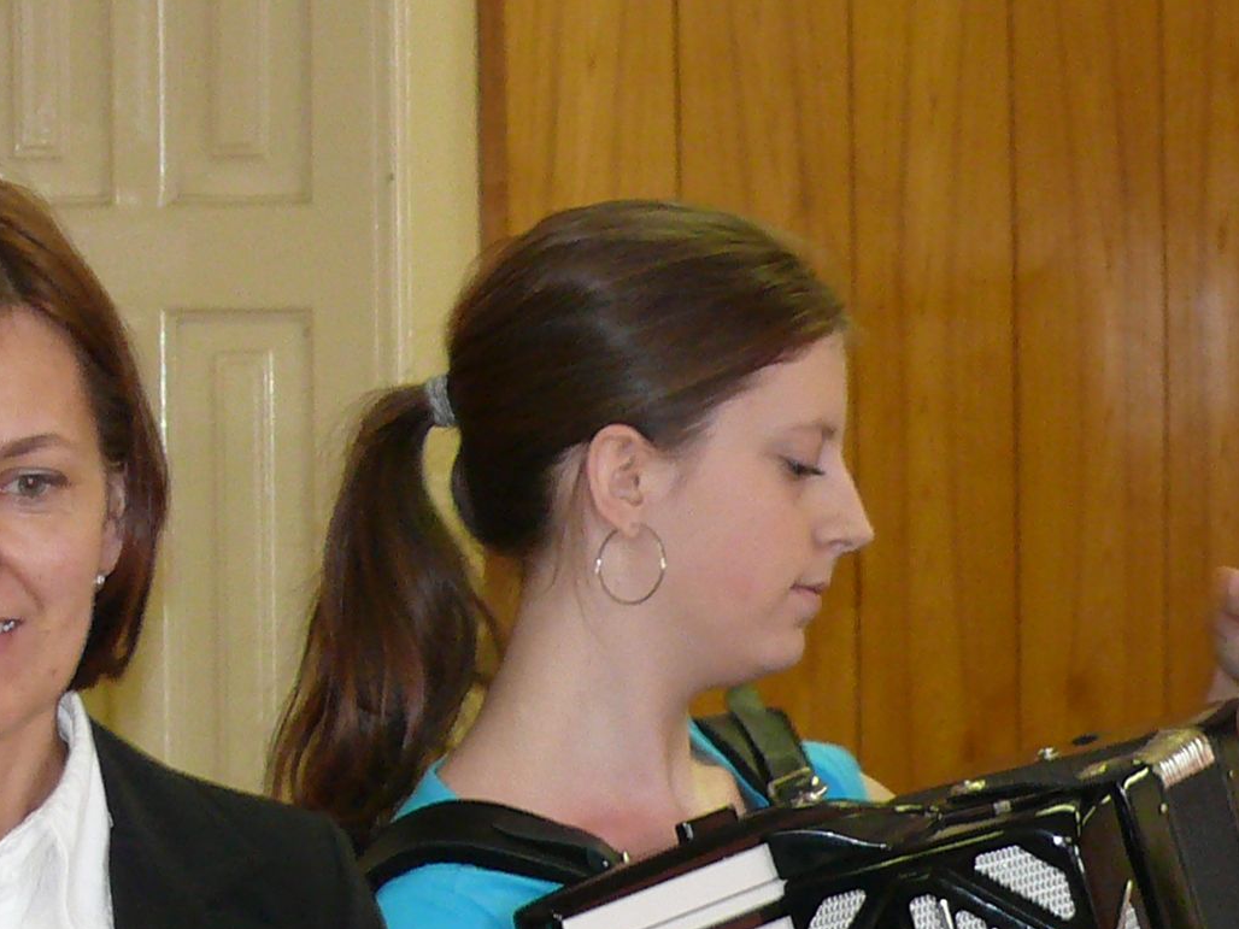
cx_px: 398
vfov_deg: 5.4
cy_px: 635
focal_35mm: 273
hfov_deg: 7.3
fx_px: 9771
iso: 200
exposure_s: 1/30
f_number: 3.2
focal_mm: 16.3
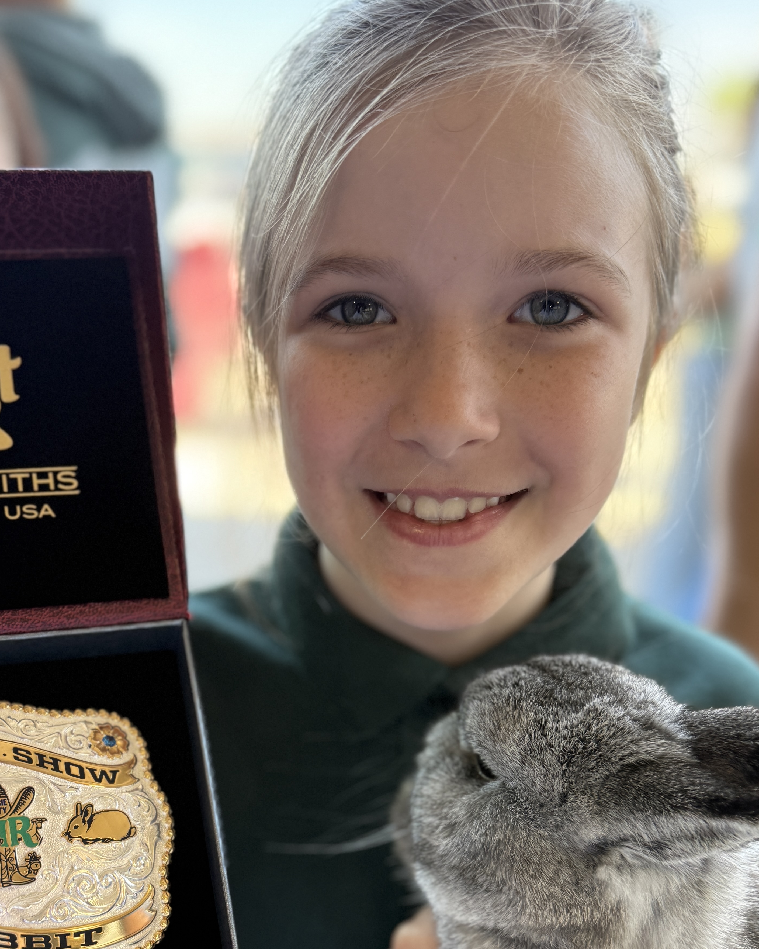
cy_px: 688
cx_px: 286
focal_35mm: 38
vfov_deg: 46.5
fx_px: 1067
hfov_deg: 38.9
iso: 125
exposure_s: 1/232
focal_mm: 6.76
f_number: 1.78
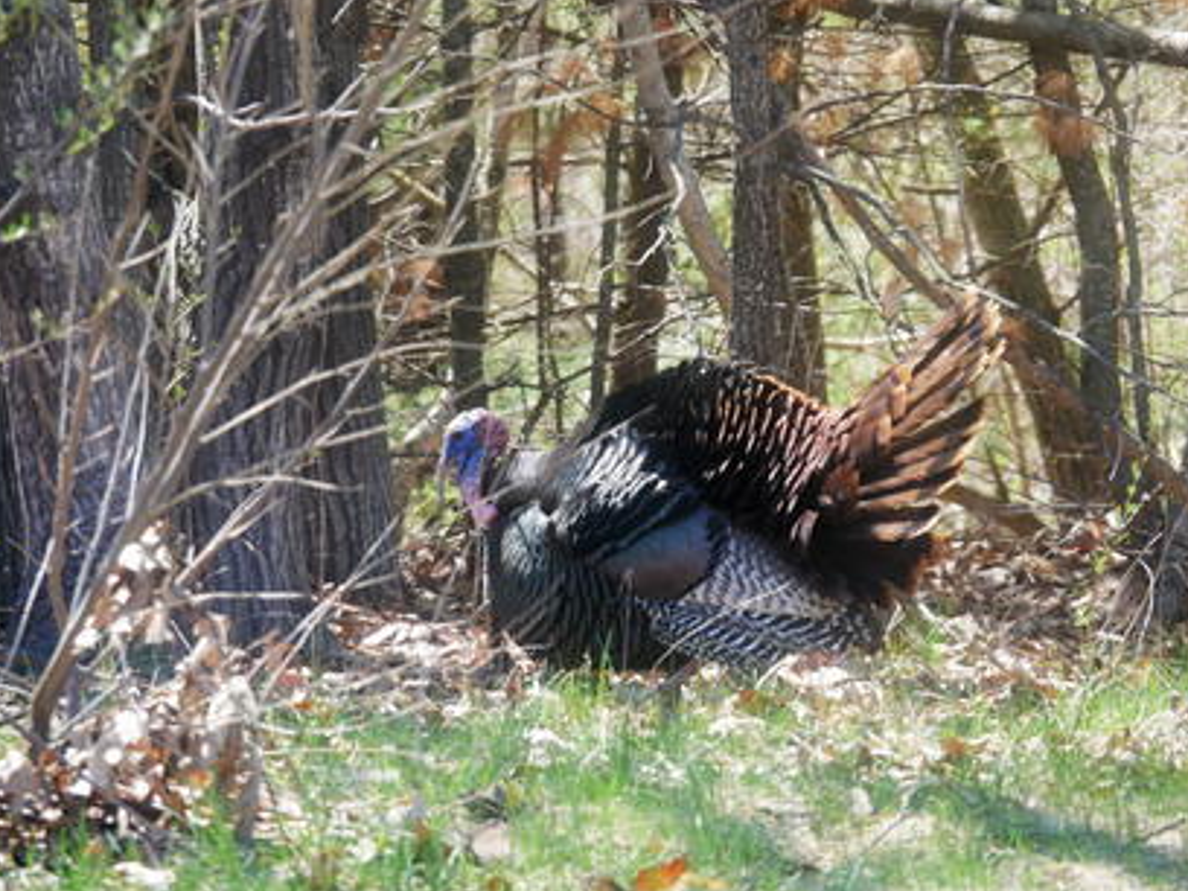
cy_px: 413
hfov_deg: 6.0
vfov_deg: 4.5
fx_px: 11360
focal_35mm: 331
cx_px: 594
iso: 500
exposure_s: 1/320
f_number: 5.6
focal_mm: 150
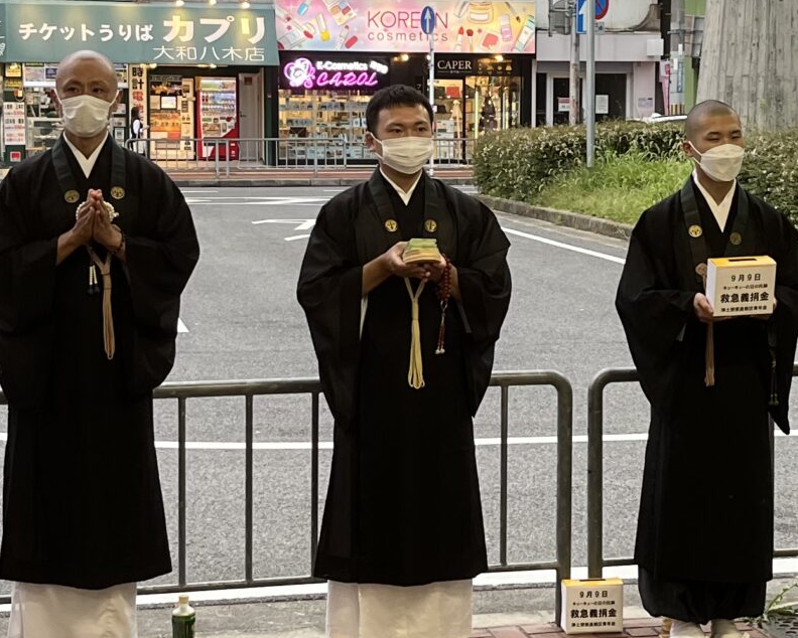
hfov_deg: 23.2
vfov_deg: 18.7
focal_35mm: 82
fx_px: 1937
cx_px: 502
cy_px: 261
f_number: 1.6
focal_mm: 5.1
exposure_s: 1/120
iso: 125
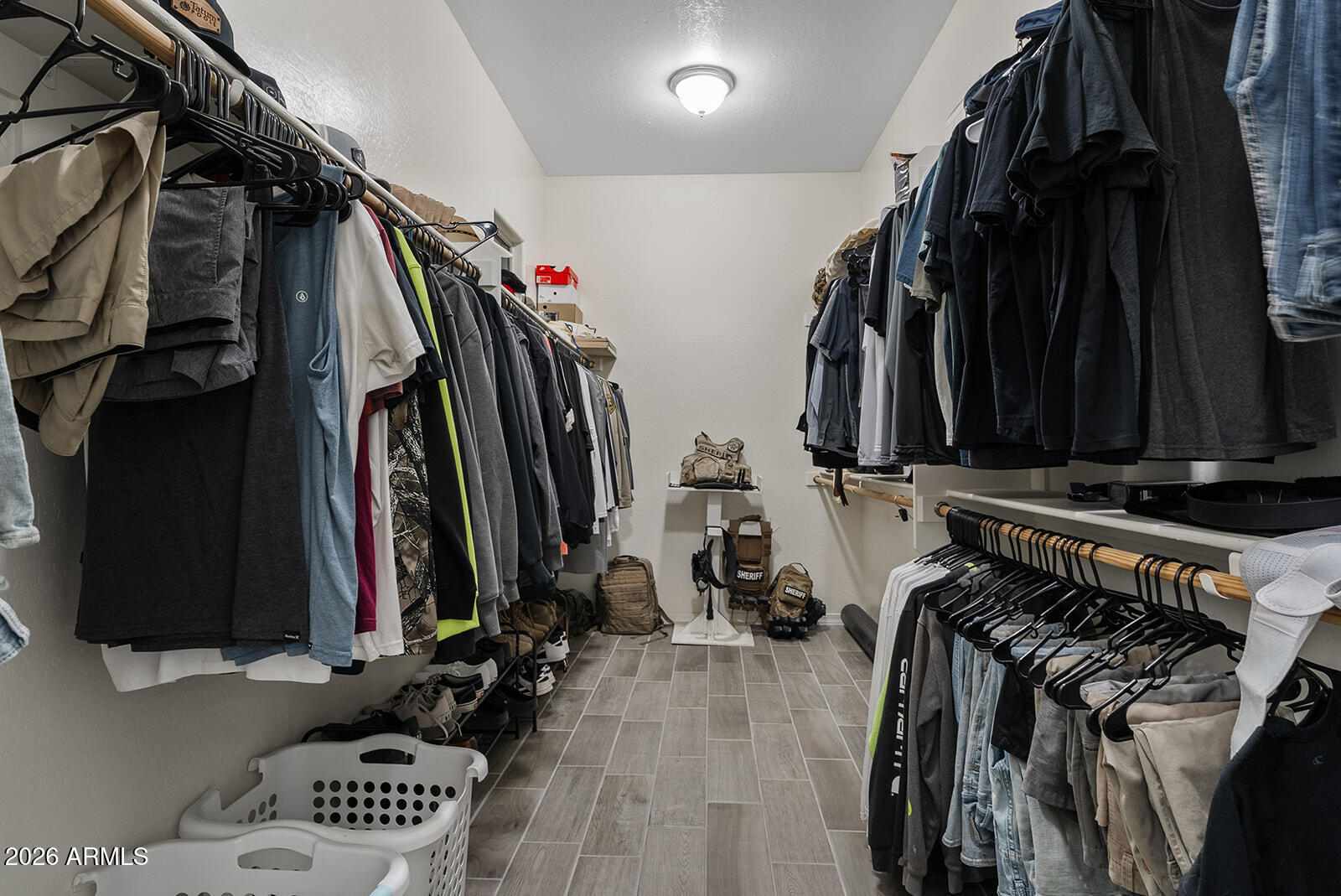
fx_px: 671
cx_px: 670
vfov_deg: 67.5
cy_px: 448
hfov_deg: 90.0
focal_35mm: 18
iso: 100
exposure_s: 2.5
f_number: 8
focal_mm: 18
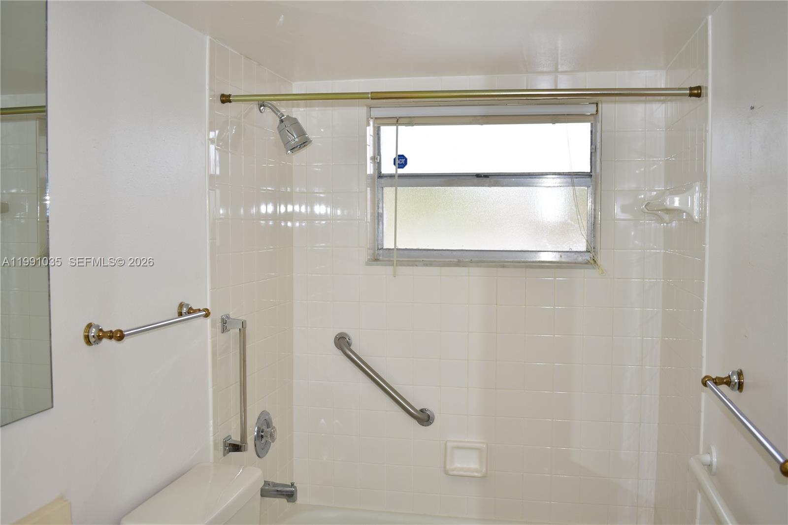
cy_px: 262
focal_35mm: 33
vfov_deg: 40.0
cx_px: 394
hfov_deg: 57.2
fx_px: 722
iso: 110
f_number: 3.8
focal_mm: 22
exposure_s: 1/60
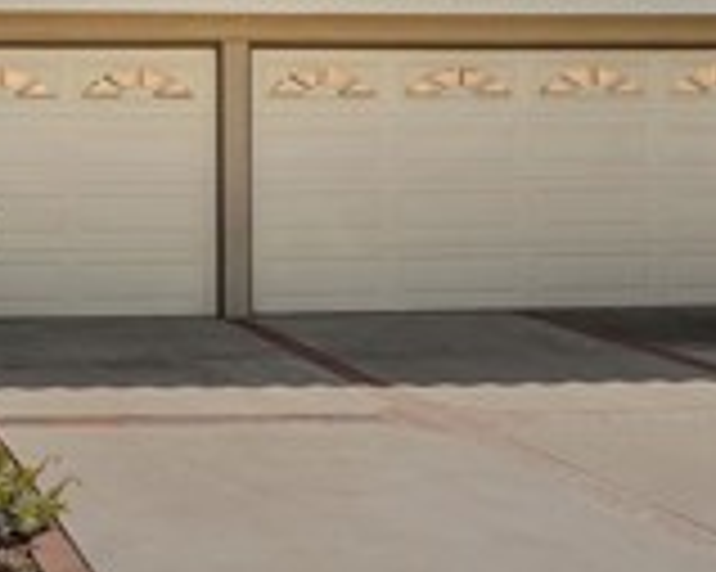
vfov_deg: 21.6
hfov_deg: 24.3
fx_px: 1480
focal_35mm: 70
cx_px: -171
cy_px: 110
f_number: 11
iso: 100
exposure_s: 1/15
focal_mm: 18.5
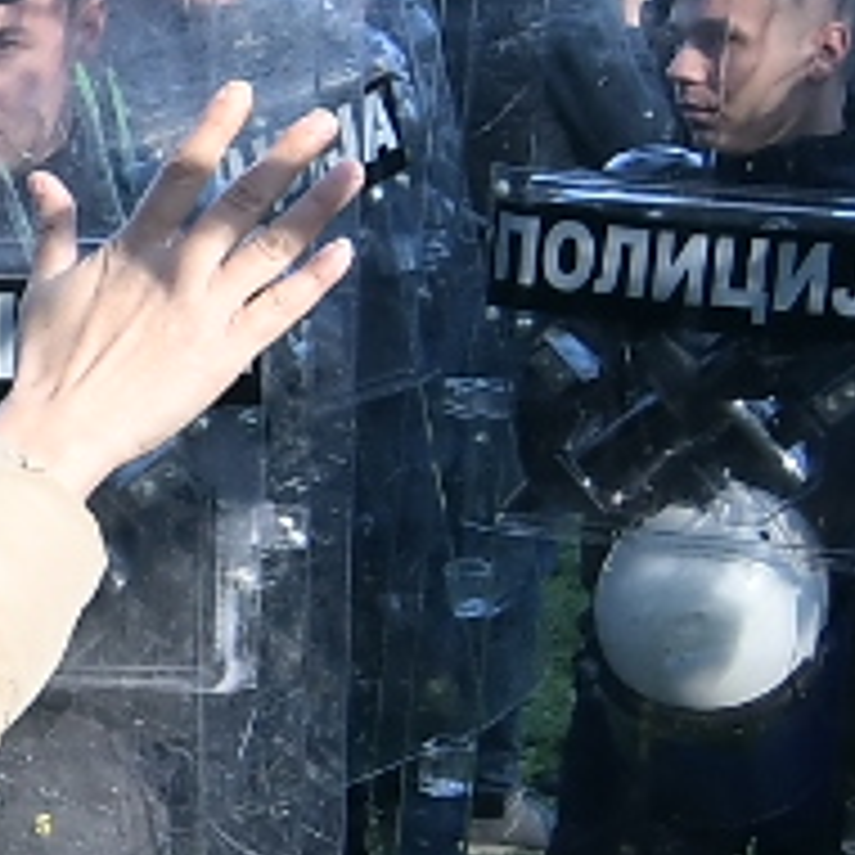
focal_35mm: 116
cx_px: -567
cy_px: 504
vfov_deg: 15.0
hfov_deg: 13.8
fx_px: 3242
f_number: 5
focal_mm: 11
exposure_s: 1/500
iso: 400
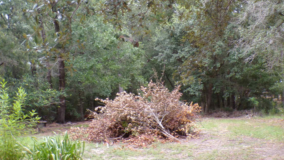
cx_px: 180
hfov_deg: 42.5
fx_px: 361
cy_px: 61
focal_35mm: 48
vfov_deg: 24.9
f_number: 3.2
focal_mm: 5.8
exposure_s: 1/38
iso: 100
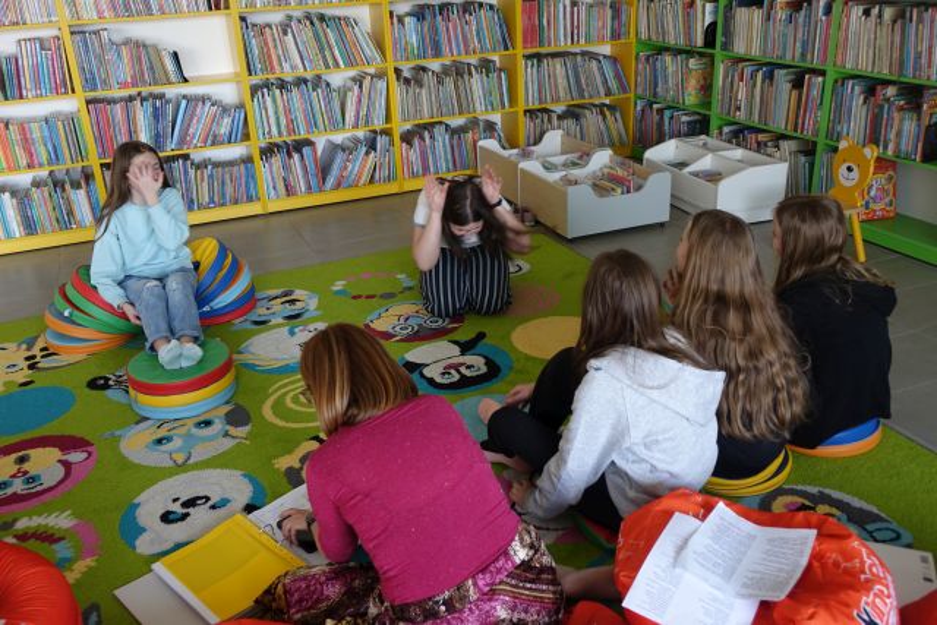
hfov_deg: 58.7
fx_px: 833
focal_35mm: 32
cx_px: 468
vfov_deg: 41.1
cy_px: 312
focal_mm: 11.56
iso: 250
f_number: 2.8
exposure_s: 1/40
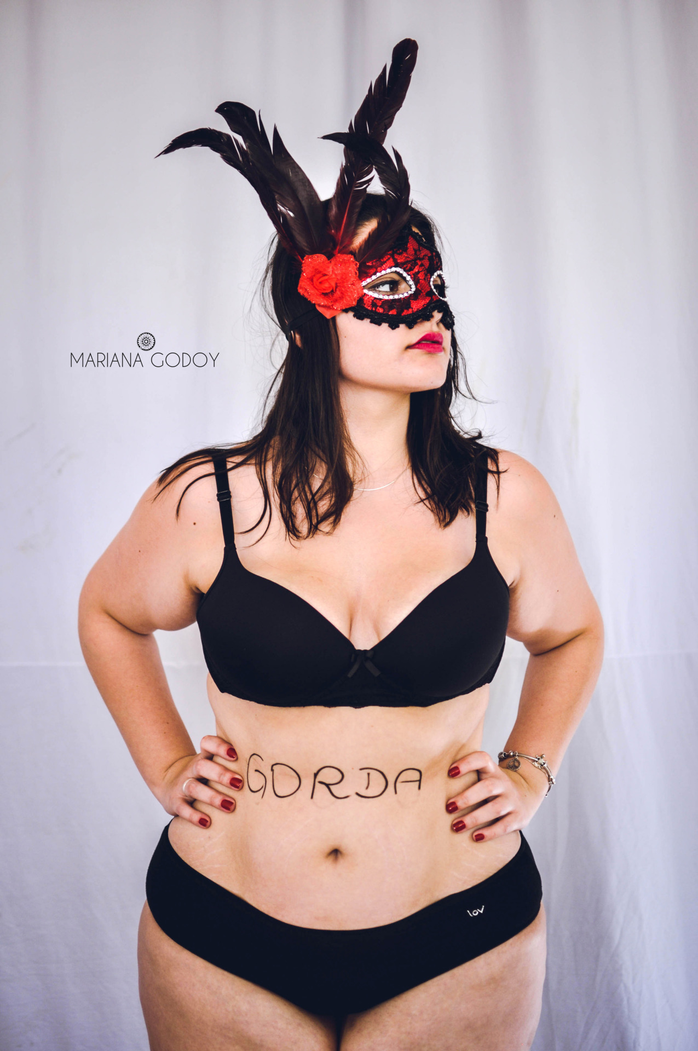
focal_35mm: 52
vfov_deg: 37.9
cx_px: 349
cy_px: 526
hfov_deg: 25.7
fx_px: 1531
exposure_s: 1/160
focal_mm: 35
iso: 250
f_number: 7.1
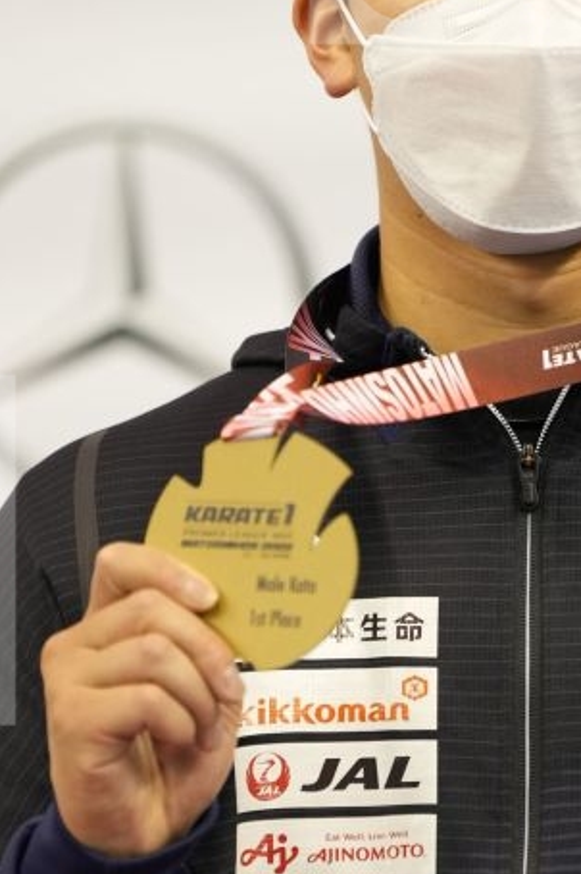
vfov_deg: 4.0
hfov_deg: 2.6
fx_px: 12631
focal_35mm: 521
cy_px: 551
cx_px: 489
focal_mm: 197
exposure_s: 1/250
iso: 1250
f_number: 2.8
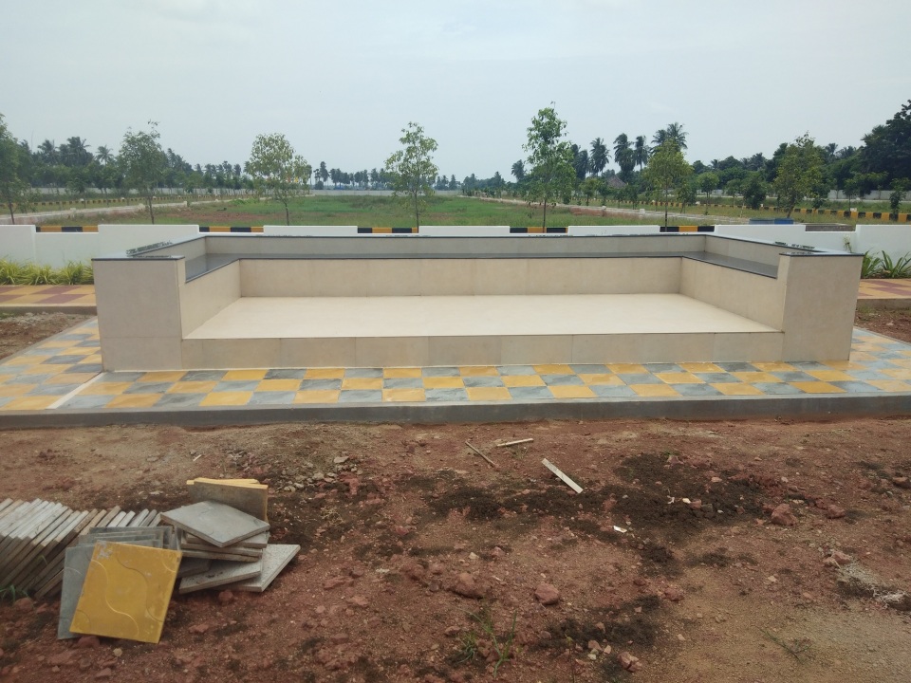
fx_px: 763
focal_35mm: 29
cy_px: 342
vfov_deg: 48.2
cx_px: 456
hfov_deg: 61.7
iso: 100
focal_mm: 3.55
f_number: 2
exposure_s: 1/1334
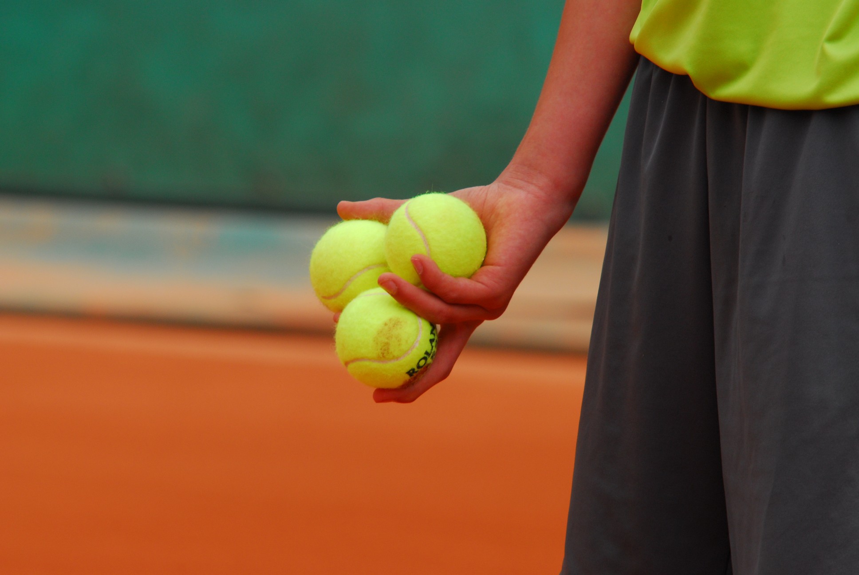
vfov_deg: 3.3
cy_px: 288
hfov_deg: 4.9
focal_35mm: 420
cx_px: 430
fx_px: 10034
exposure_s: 1/250
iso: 320
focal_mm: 280
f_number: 10
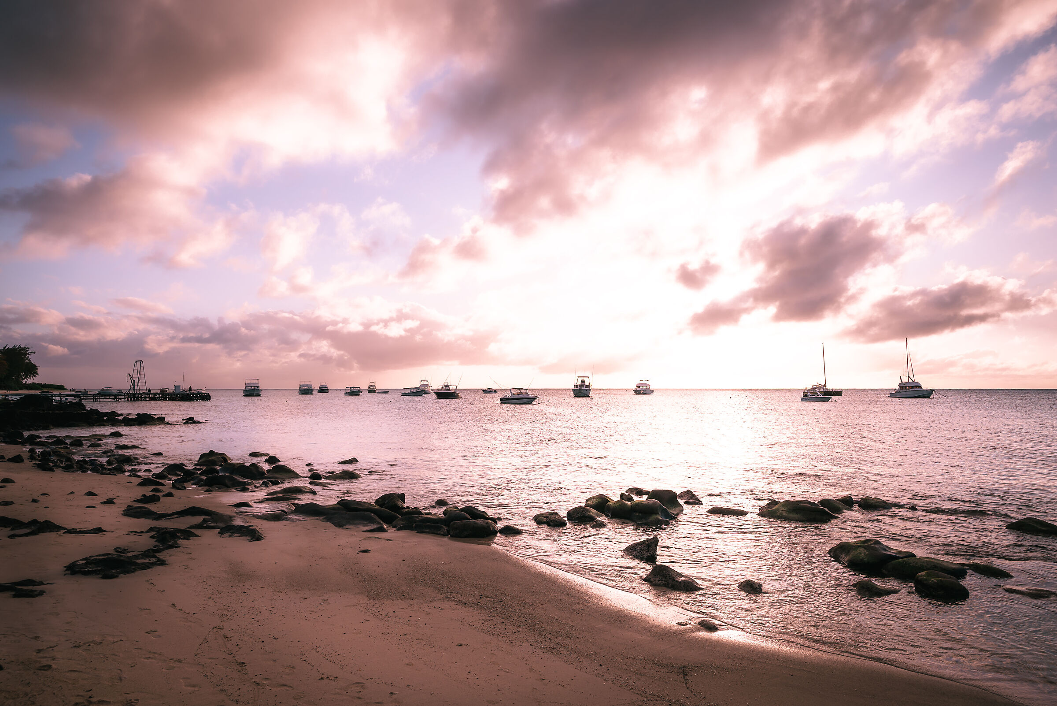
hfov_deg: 73.7
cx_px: 528
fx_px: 705
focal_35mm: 24
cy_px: 353
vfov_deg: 53.2
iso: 100
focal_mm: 24
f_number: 8
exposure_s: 1/400
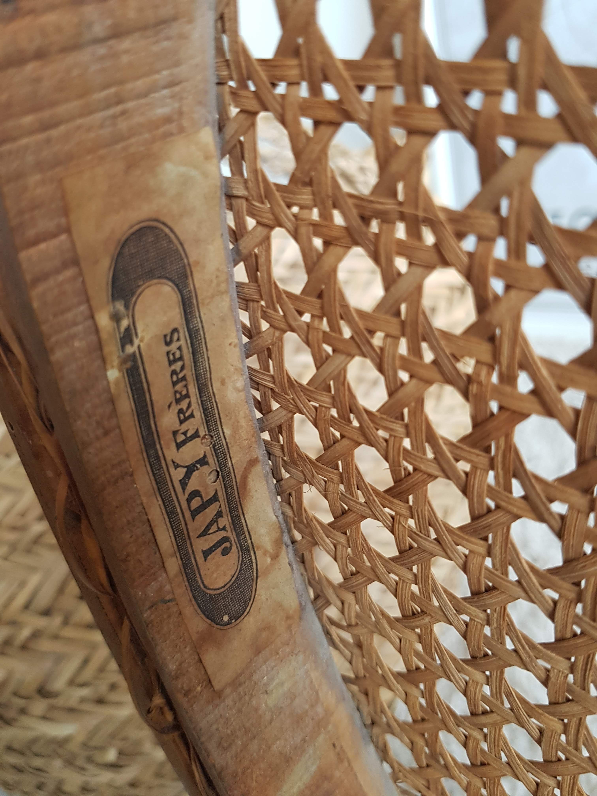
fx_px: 598
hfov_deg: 53.1
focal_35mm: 26
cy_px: 398
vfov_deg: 67.3
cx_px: 298
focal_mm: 4.2
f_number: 1.7
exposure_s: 1/60
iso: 125
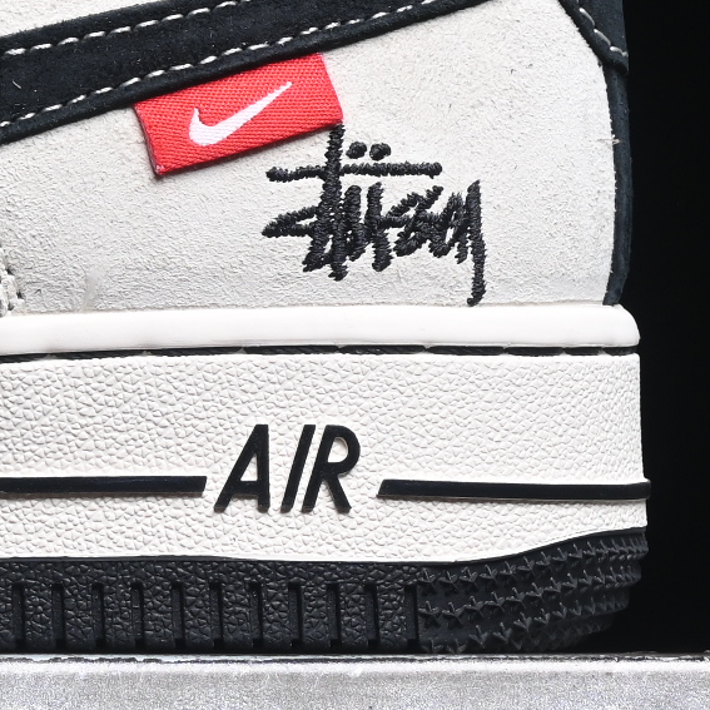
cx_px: -483
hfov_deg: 5.5
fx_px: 7263
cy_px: -80
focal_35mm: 313
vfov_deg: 5.6
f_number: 6.3
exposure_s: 1/60
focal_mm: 50
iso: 160
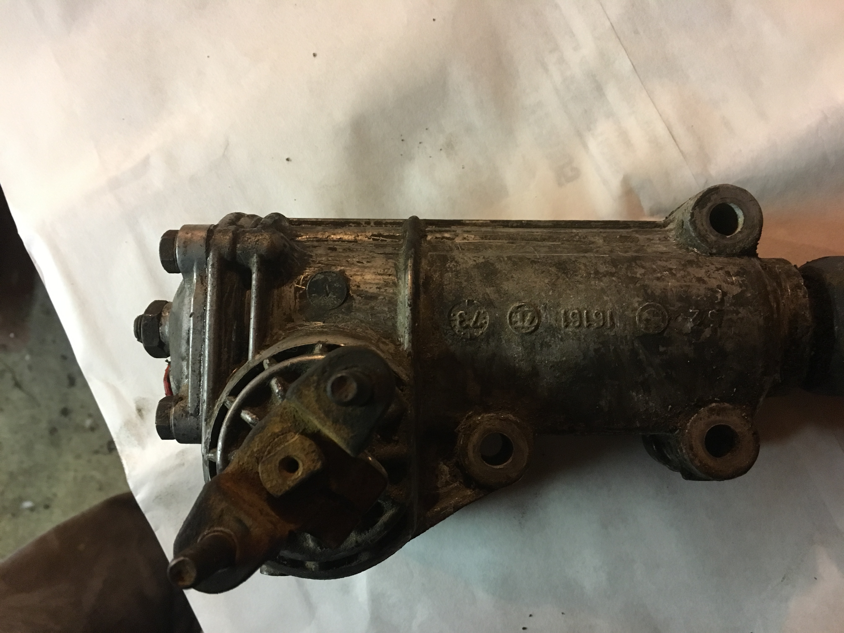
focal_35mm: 29
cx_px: 422
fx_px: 707
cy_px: 316
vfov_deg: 48.2
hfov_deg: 61.7
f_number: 2.2
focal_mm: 4.15
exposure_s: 1/15
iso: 200
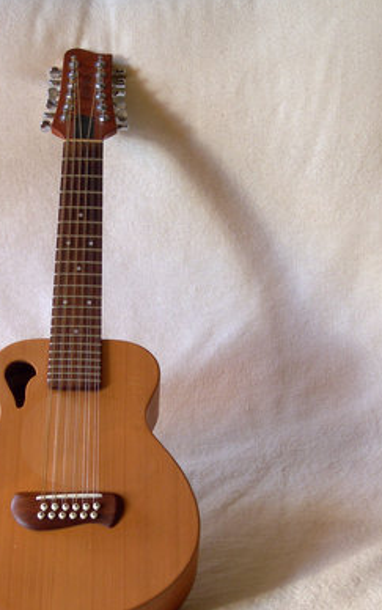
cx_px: 83
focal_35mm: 118
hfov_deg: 11.1
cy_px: 336
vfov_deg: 17.7
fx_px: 1963
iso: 61
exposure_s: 1/3.7
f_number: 3.7
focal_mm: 14.9
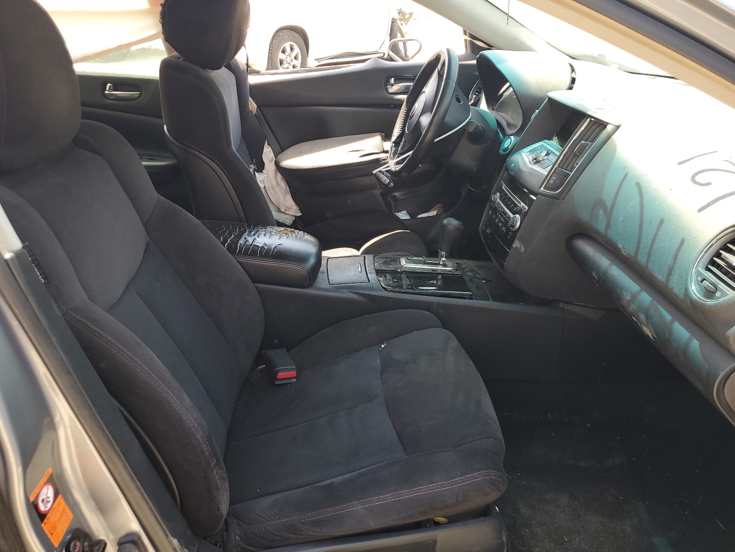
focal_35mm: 26
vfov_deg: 53.1
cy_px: 276
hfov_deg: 67.3
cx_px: 368
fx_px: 552
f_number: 1.5
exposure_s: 1/204
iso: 50
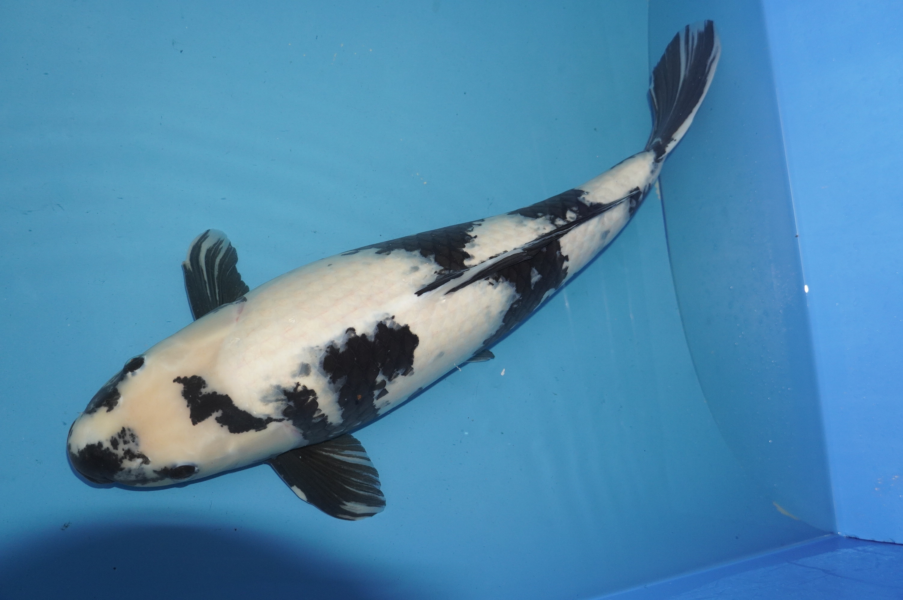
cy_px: 300
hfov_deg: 51.3
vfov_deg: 35.4
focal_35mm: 38
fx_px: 940
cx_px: 452
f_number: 4
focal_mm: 25
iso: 1000
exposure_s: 1/160
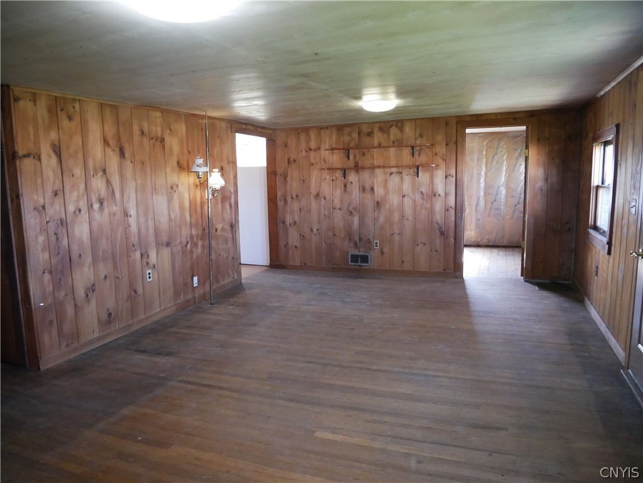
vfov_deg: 56.8
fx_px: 446
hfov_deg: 71.6
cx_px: 322
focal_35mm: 24
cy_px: 242
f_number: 3.5
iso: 2500
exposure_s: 1/60
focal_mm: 12
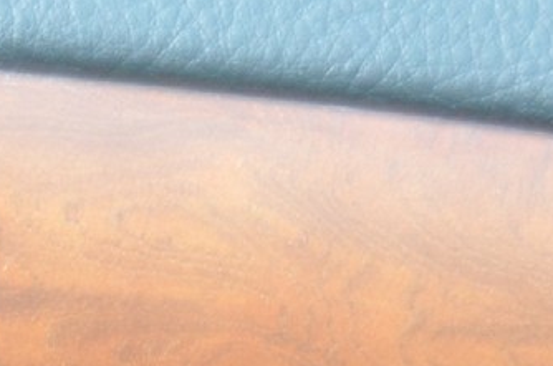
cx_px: -680
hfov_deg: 6.8
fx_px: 4475
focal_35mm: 292
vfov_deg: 4.5
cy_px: 1154
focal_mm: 26
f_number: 4
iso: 800
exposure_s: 1/15
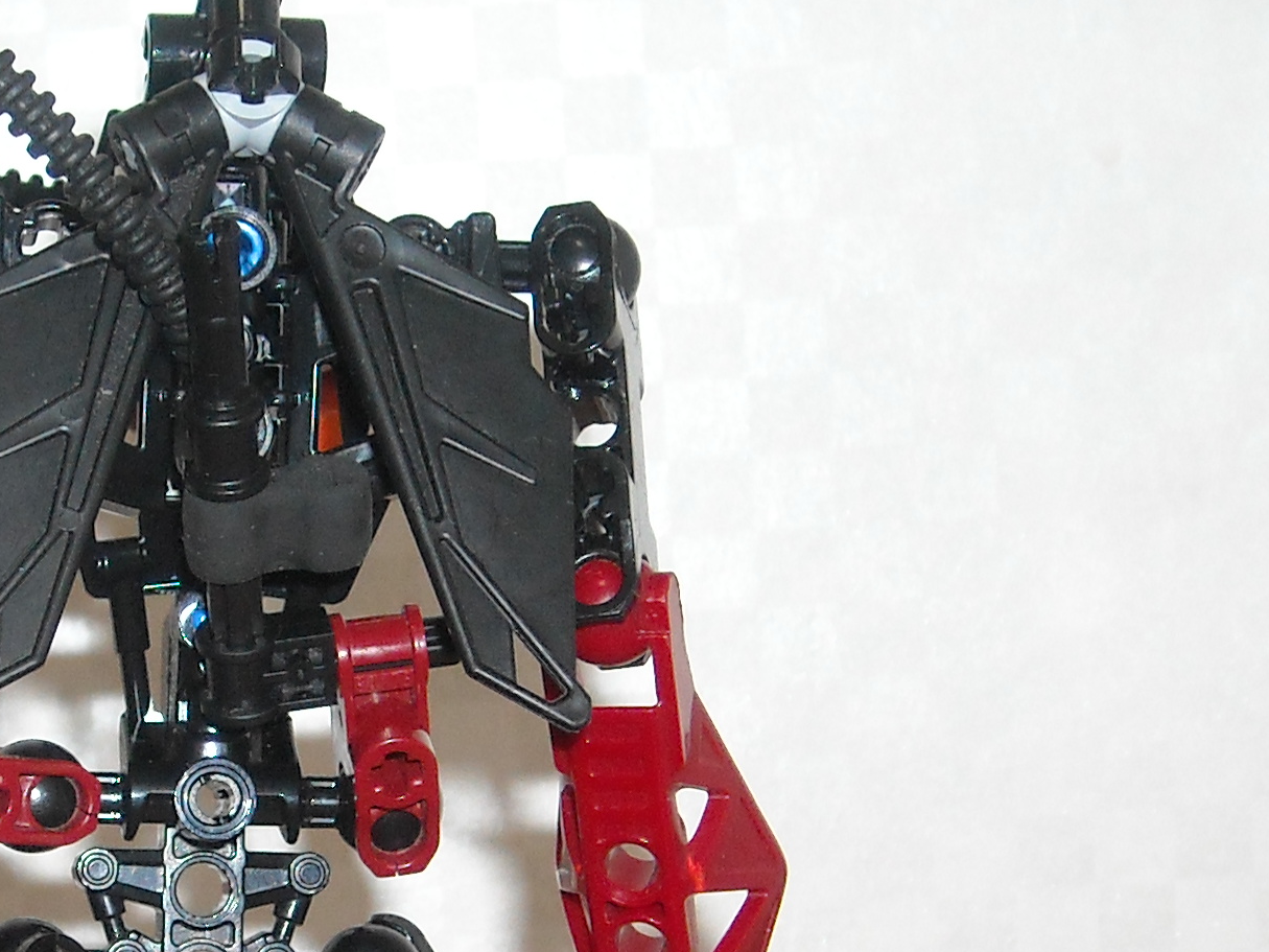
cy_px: 765
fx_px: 3446
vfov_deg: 15.6
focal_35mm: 94
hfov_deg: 20.5
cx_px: 193
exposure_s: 1/60
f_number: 2.8
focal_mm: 5.7
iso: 200
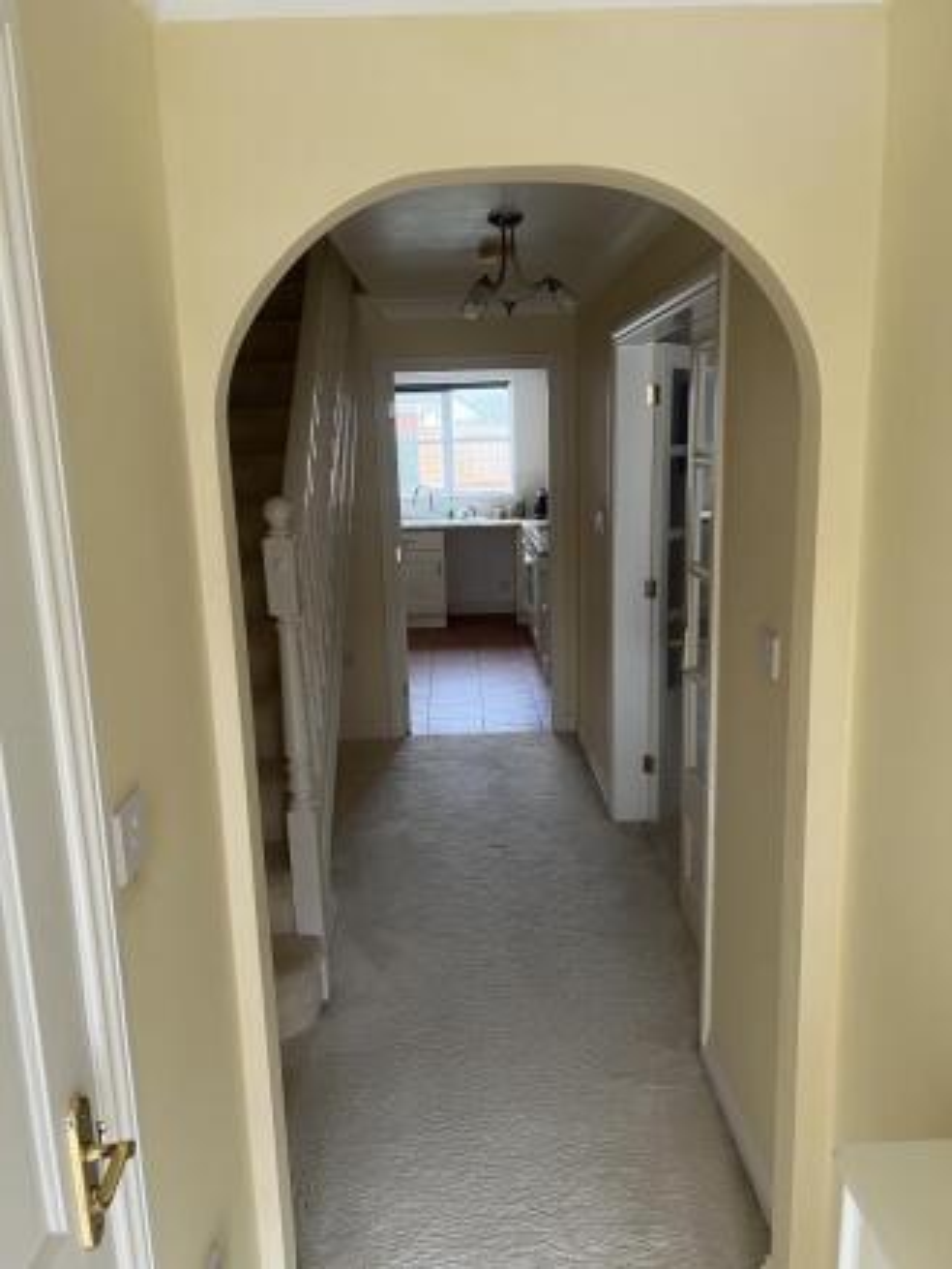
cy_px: 634
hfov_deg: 53.1
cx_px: 476
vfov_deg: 67.3
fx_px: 953
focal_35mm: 26
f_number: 1.5
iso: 125
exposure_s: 1/88
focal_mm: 5.7
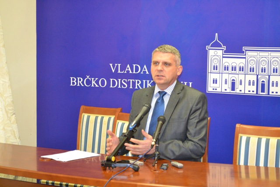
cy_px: 94
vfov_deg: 16.6
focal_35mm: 82
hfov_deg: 24.6
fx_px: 642
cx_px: 140
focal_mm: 55
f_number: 5.6
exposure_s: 1/60
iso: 2800
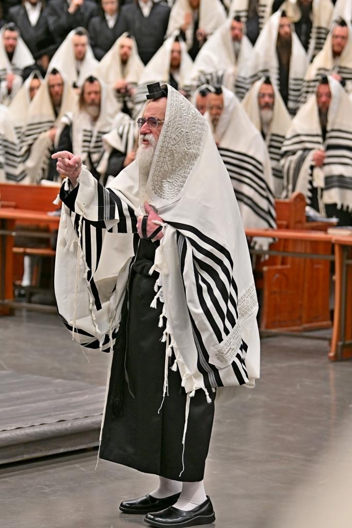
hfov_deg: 10.2
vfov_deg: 15.2
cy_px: 264
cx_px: 176
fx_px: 1981
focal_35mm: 135
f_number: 2.8
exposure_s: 1/400
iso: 320
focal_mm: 90
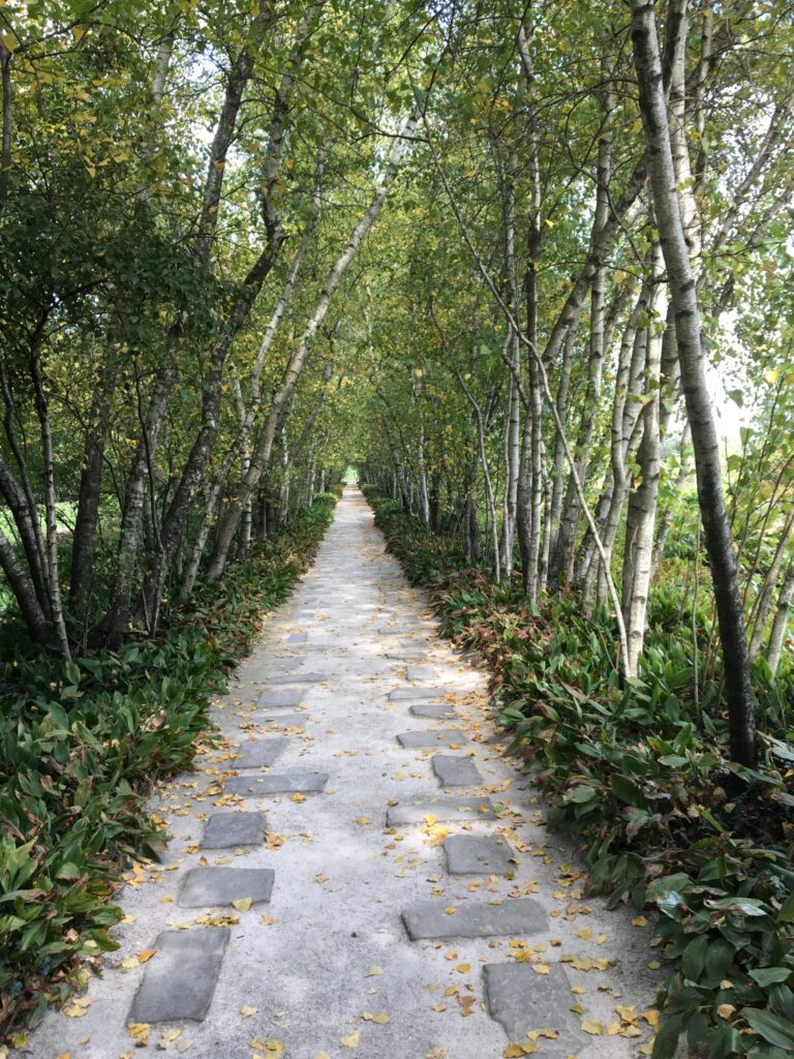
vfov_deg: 61.7
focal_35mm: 29
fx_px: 887
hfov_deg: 48.2
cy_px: 530
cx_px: 397
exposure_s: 1/120
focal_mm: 4.15
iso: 40
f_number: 2.2
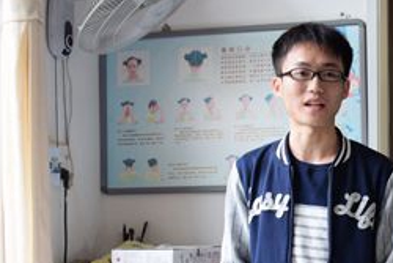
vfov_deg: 16.2
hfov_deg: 23.7
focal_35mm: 84
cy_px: 209
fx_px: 917
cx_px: 327
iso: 200
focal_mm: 28
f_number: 4
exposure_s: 1/40
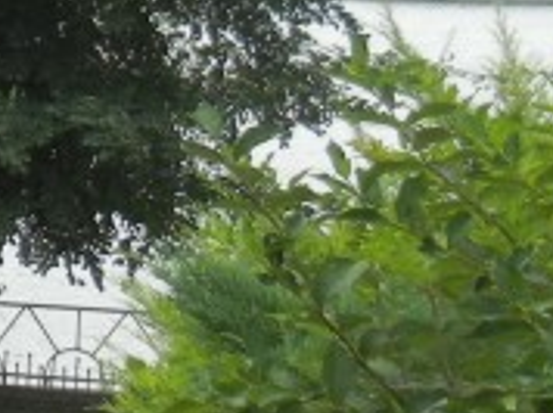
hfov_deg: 10.3
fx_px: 2760
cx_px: -646
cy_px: 137
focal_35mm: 173
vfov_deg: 8.6
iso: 160
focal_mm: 5.4
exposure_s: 1/222
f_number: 3.5
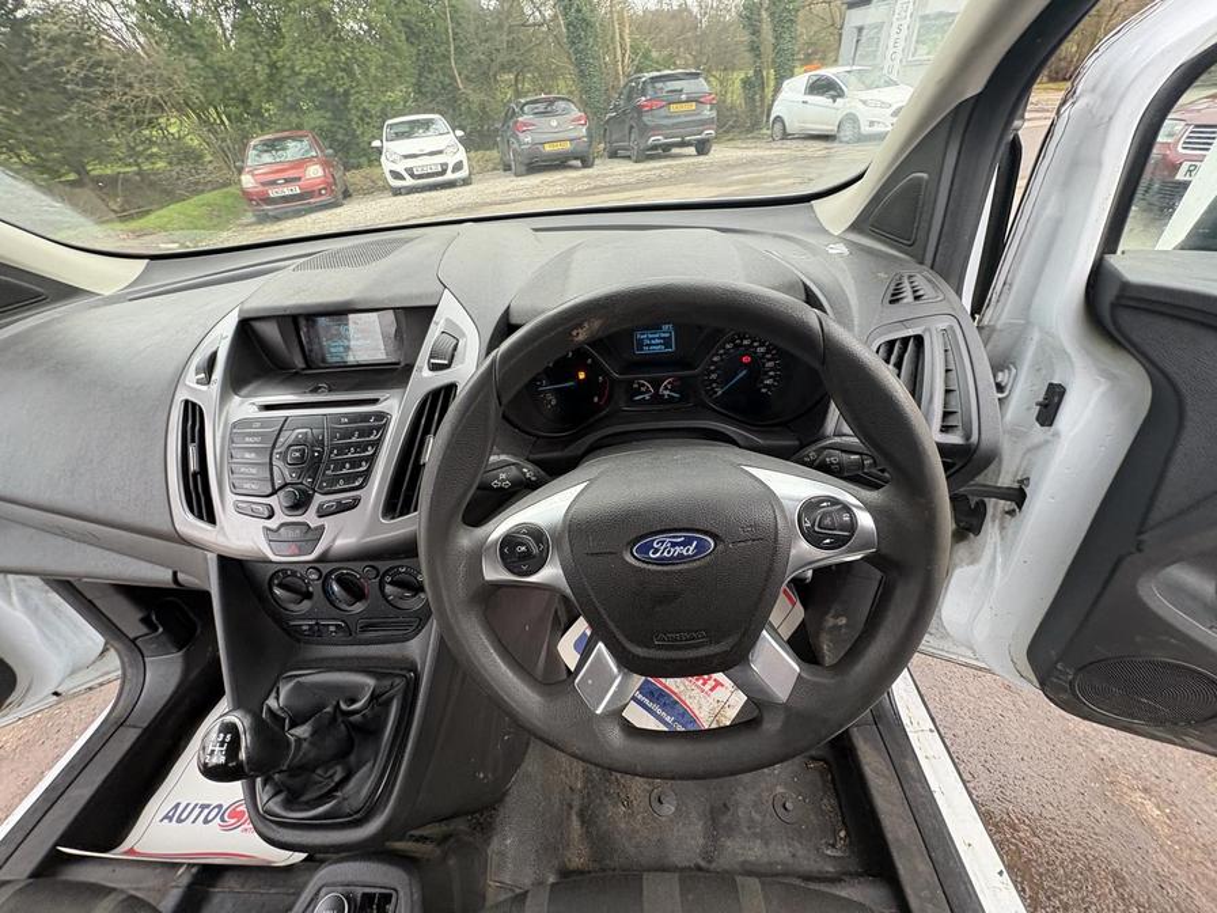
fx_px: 492
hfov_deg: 102.1
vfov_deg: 85.7
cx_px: 608
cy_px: 456
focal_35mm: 14
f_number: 2.2
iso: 160
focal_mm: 2.22
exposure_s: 1/99
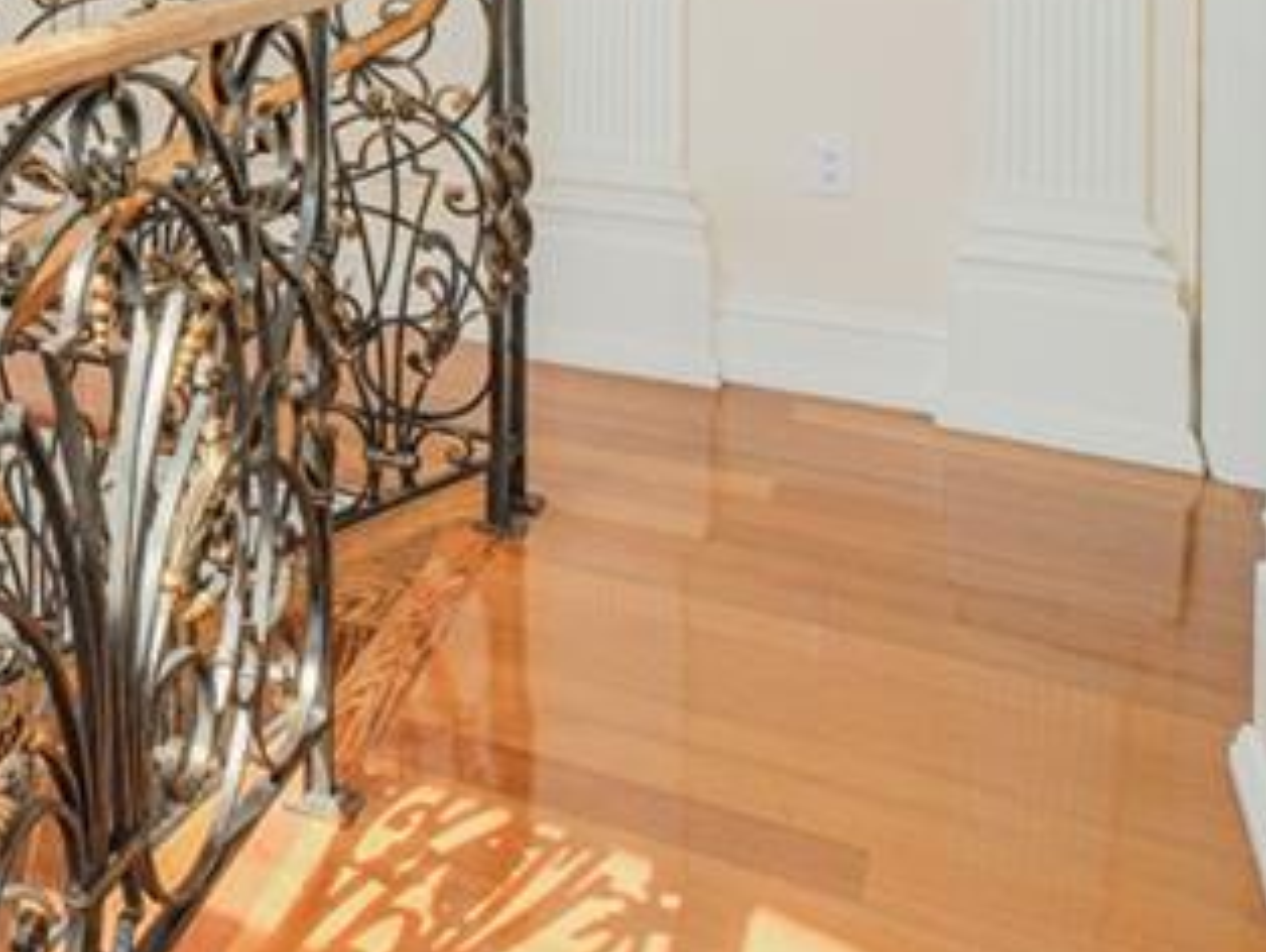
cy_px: -169
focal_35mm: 47
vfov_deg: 27.5
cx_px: -343
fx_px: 1720
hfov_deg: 31.8
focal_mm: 10
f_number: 8
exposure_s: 1/60
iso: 500
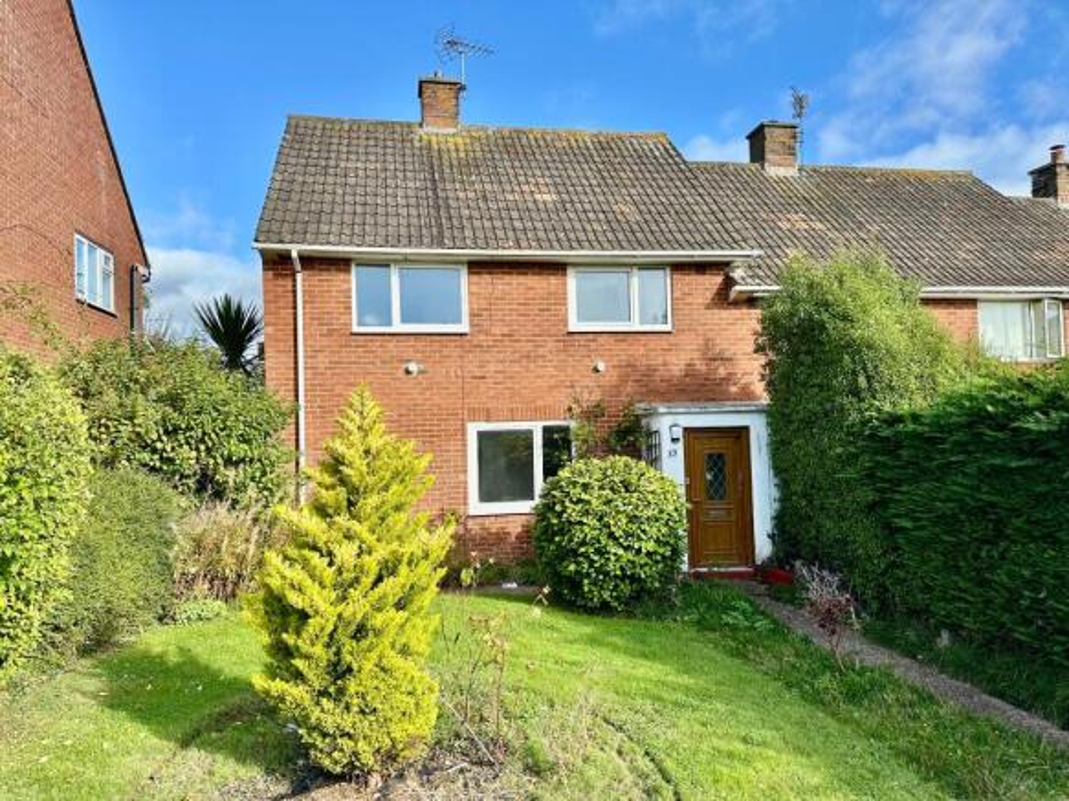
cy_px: 400
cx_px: 534
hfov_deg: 71.6
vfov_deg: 56.8
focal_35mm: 24
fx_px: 741
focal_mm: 6.86
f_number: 1.78
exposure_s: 1/1751
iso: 80
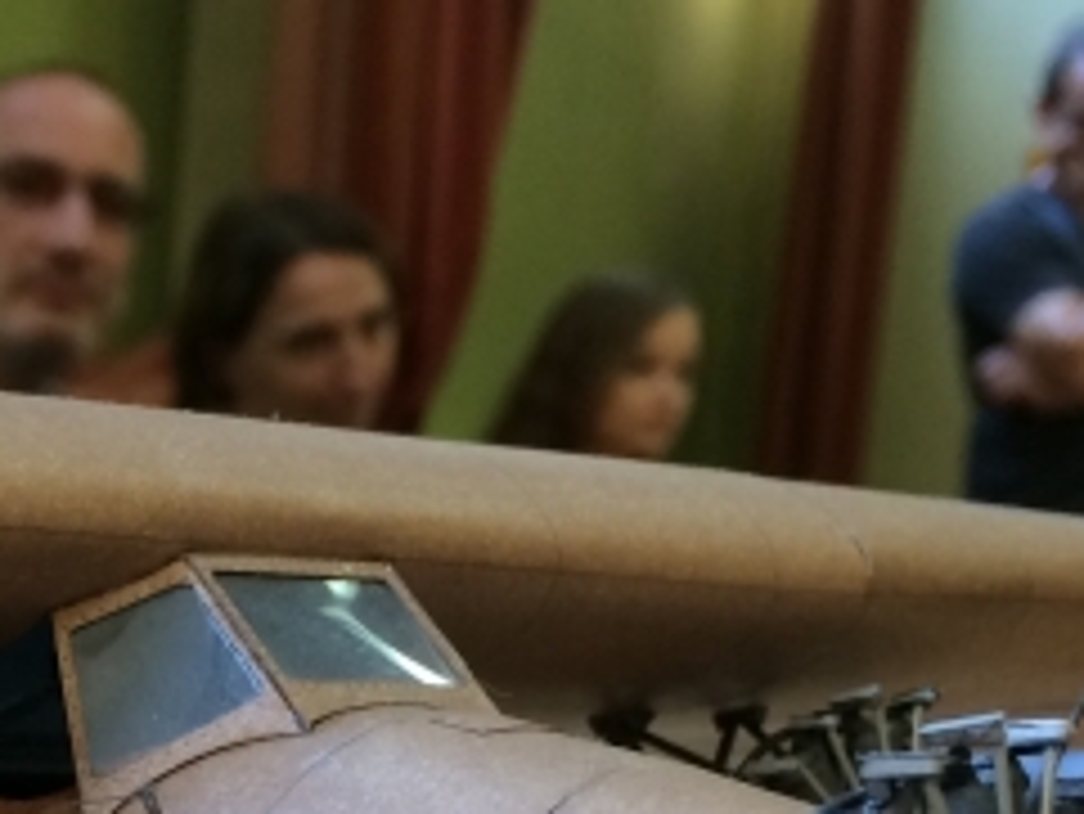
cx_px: -63
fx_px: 2914
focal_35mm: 93
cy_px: 1140
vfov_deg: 15.0
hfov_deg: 20.2
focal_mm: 4.12
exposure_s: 1/30
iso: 80
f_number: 2.2
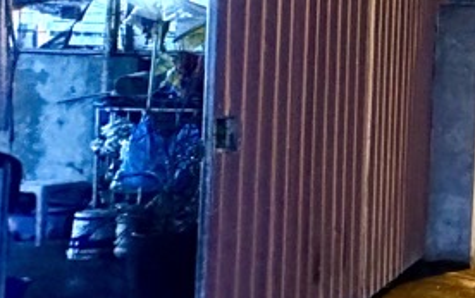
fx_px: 713
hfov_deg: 26.1
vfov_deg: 23.3
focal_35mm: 55
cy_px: 69
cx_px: 726
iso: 1000
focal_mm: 2.22
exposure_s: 1/33
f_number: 2.2
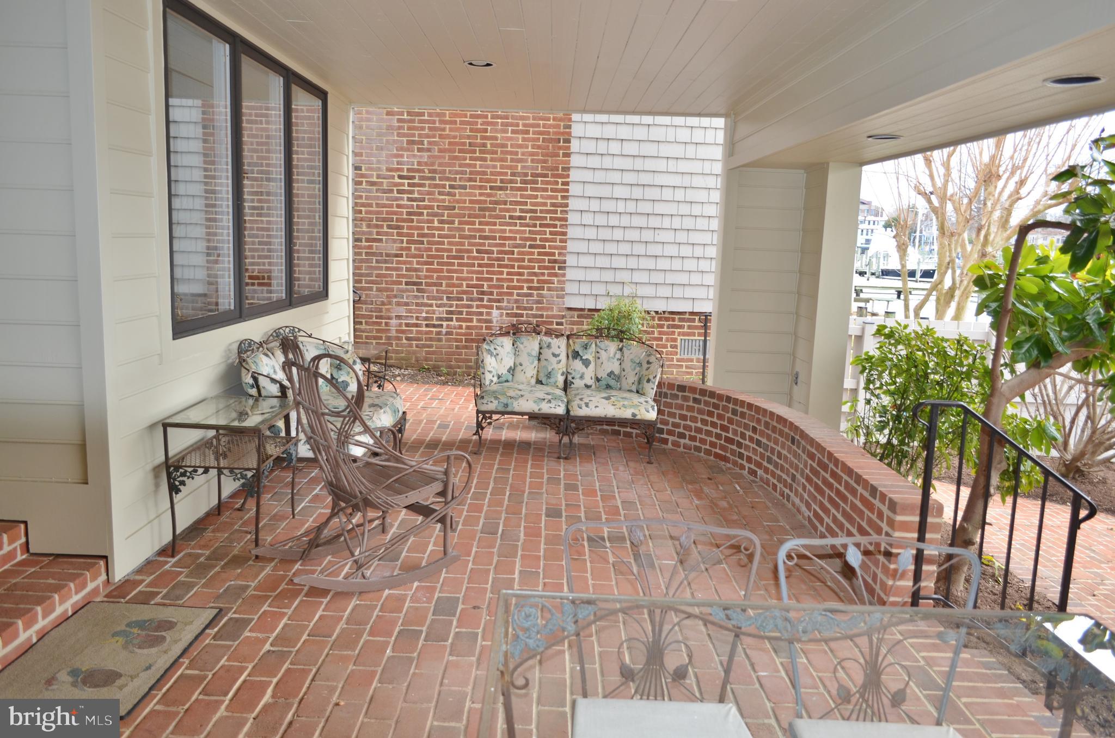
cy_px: 369
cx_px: 558
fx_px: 834
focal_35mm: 27
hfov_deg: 67.5
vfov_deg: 47.7
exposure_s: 1/200
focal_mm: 18
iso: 200
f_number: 3.5
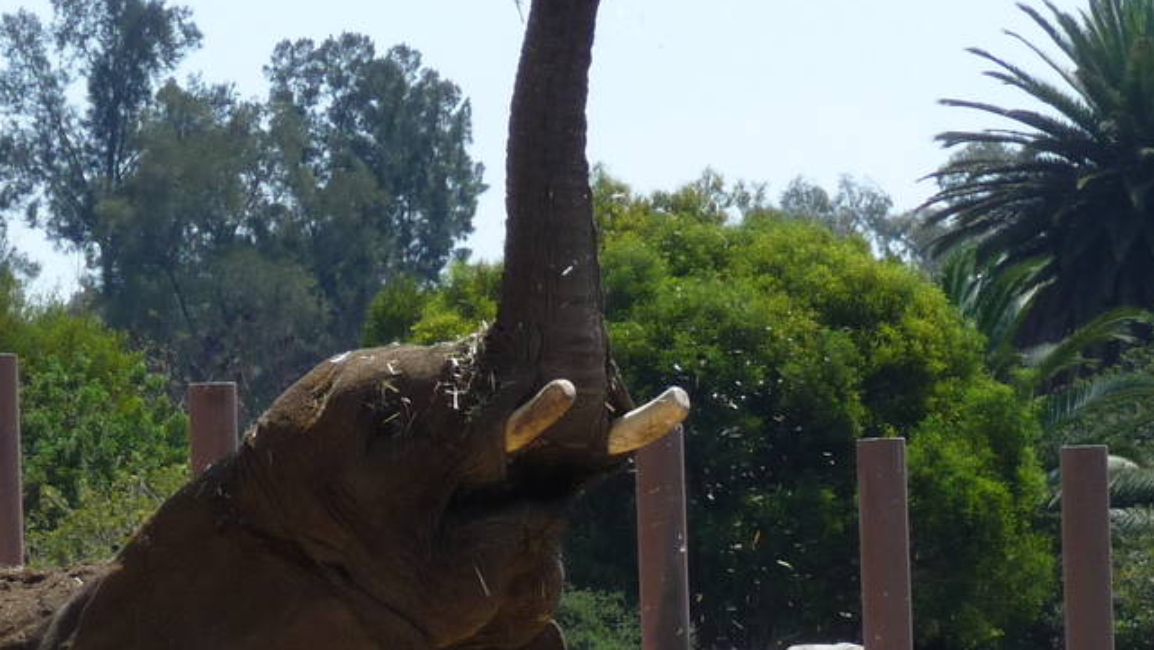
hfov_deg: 8.9
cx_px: 198
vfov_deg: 5.0
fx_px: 7407
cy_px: 668
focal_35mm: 242
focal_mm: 15.2
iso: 100
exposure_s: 1/500
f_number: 4.7
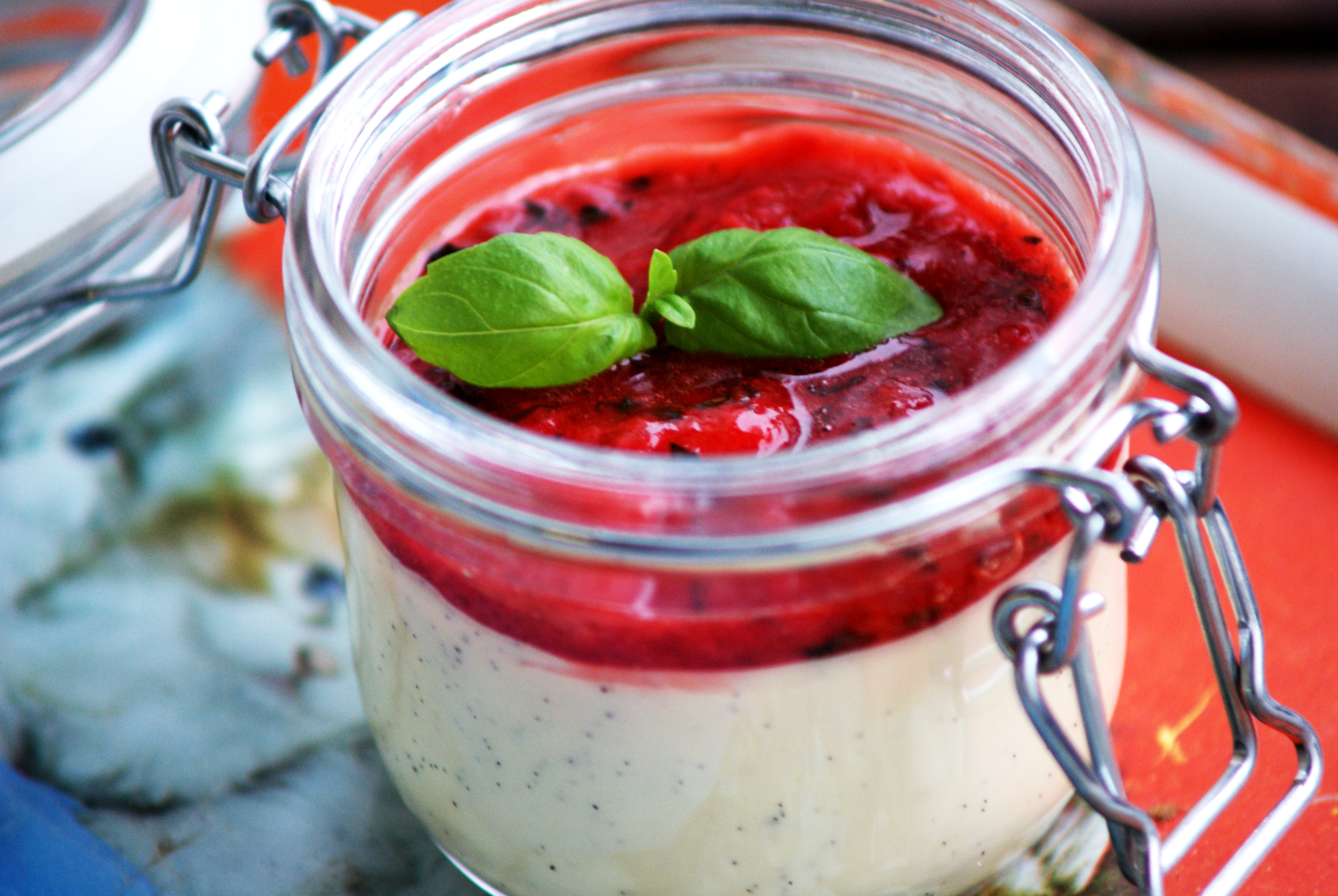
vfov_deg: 5.1
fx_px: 10047
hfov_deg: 7.6
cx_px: 669
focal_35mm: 270
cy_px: 448
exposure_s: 1/40
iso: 400
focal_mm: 180
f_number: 4
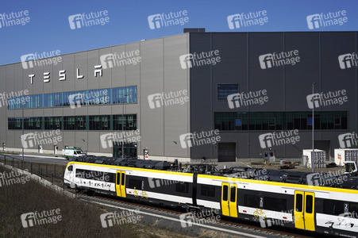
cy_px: 119
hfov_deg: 41.1
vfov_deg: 28.0
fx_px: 477
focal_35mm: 48
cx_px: 179
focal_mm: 48
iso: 100
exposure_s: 1/640
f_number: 8
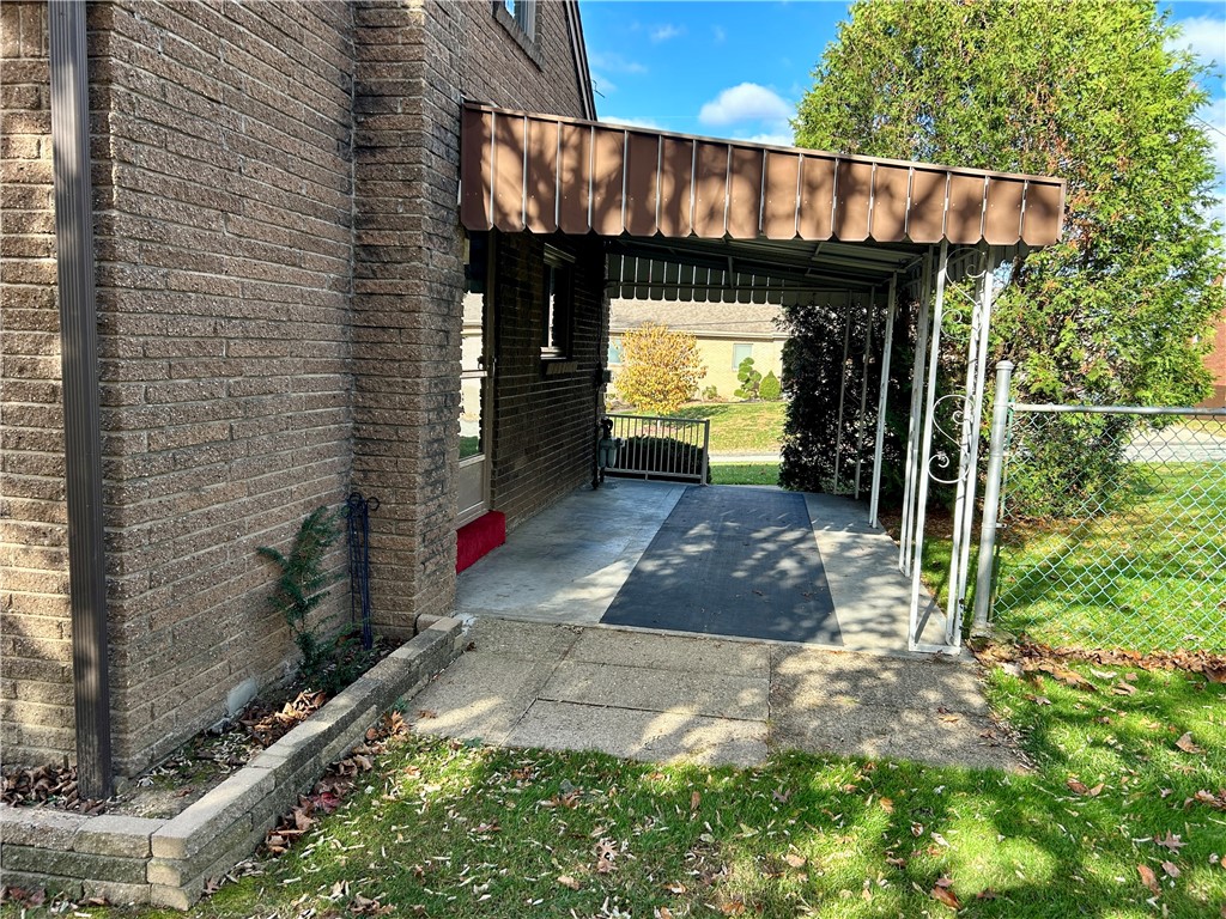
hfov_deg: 67.3
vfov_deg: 53.1
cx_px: 613
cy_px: 460
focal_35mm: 26
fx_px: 921
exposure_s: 1/518
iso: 50
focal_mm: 5.7
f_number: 1.5
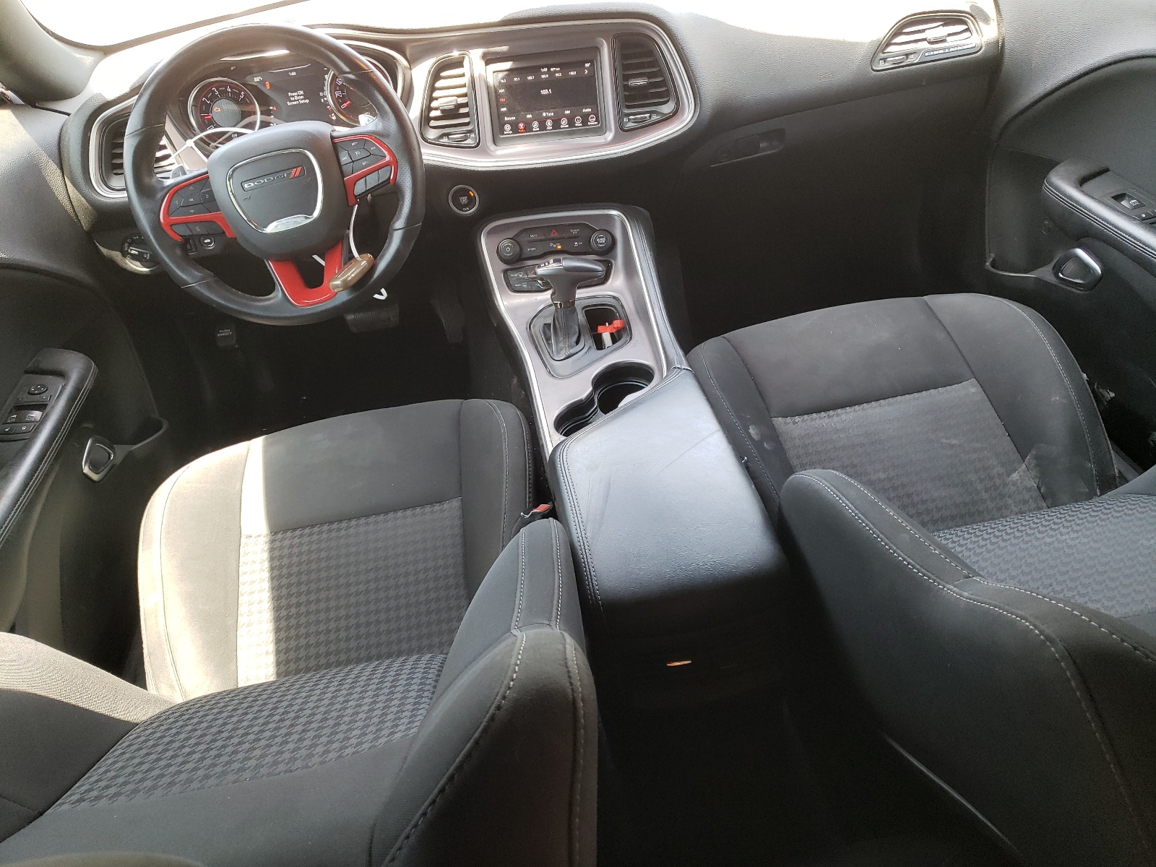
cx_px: 578
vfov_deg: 53.1
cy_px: 434
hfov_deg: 67.3
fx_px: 868
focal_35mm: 26
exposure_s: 1/60.2
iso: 75
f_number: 1.5
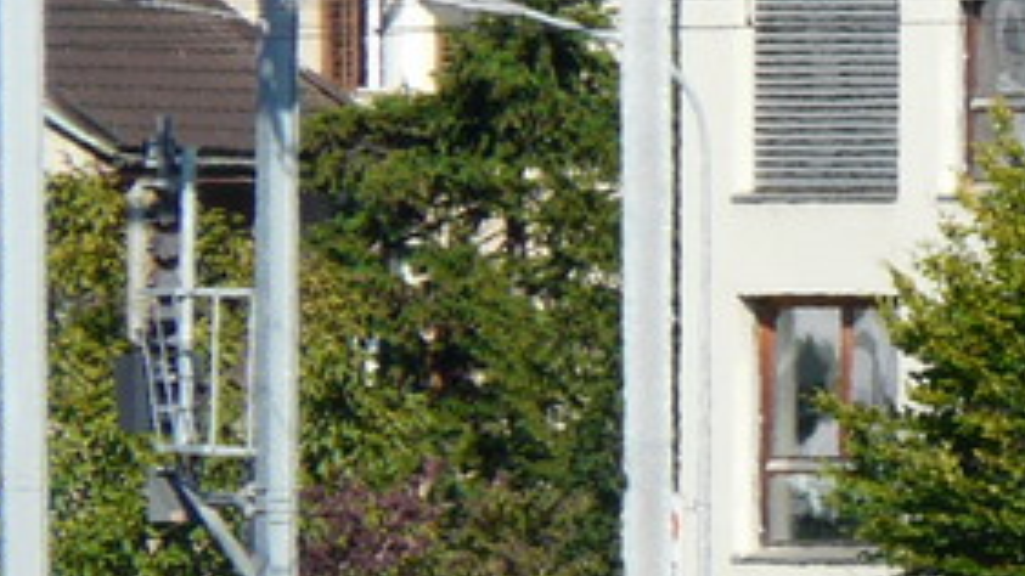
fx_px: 36851
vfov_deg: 0.9
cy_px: 372
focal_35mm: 1356
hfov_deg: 1.6
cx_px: 1689
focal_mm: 57.4
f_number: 5.6
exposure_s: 1/400
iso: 100
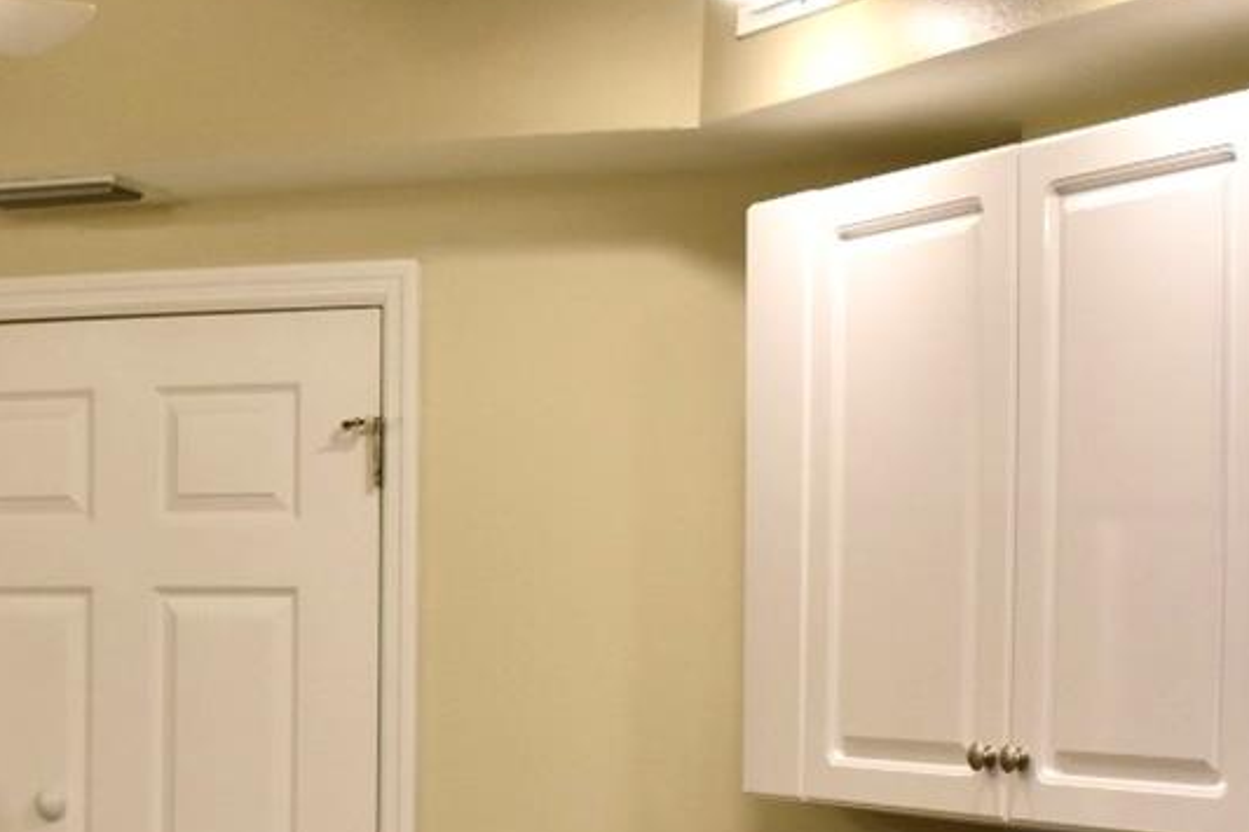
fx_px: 2809
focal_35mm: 81
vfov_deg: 16.6
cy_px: 766
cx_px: 66
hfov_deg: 24.2
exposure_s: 1/80
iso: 800
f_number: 4.5
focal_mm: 18
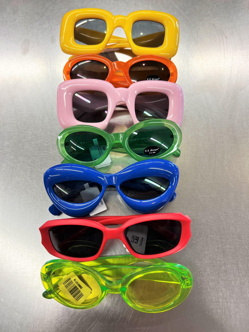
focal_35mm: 26
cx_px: 124
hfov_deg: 53.1
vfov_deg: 67.3
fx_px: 249
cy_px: 166
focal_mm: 5.7
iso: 64
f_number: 1.5
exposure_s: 1/120
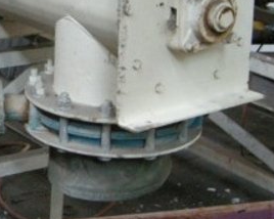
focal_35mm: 102
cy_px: 23
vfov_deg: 14.9
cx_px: 21
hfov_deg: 18.5
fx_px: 827
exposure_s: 1/8
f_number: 2.7
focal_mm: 7.5
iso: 411
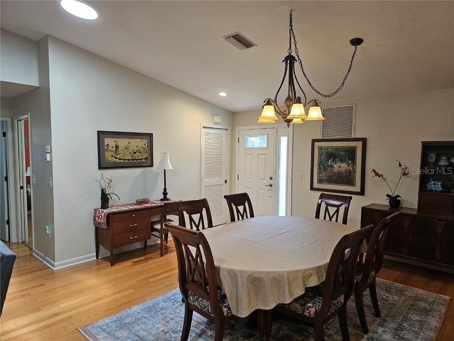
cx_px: 227
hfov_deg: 73.9
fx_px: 302
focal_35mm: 23
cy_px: 170
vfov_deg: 58.9
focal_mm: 6.3
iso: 400
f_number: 1.7
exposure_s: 1/120
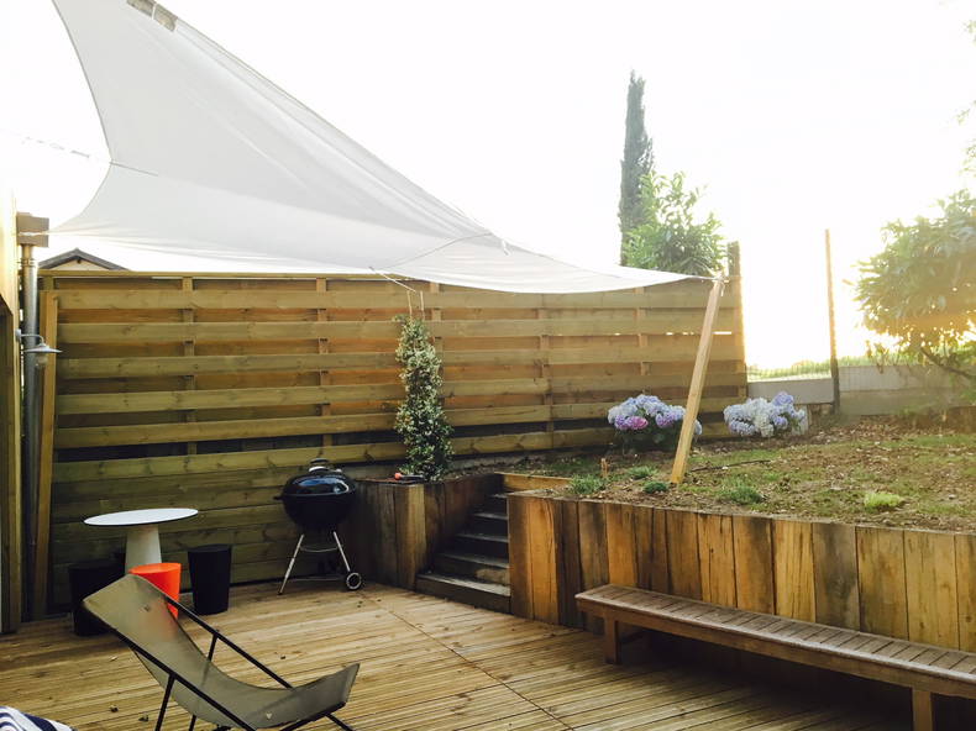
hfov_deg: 61.7
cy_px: 366
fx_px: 817
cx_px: 488
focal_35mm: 29
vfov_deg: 48.2
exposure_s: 1/33
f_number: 2.2
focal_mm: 4.15
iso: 80
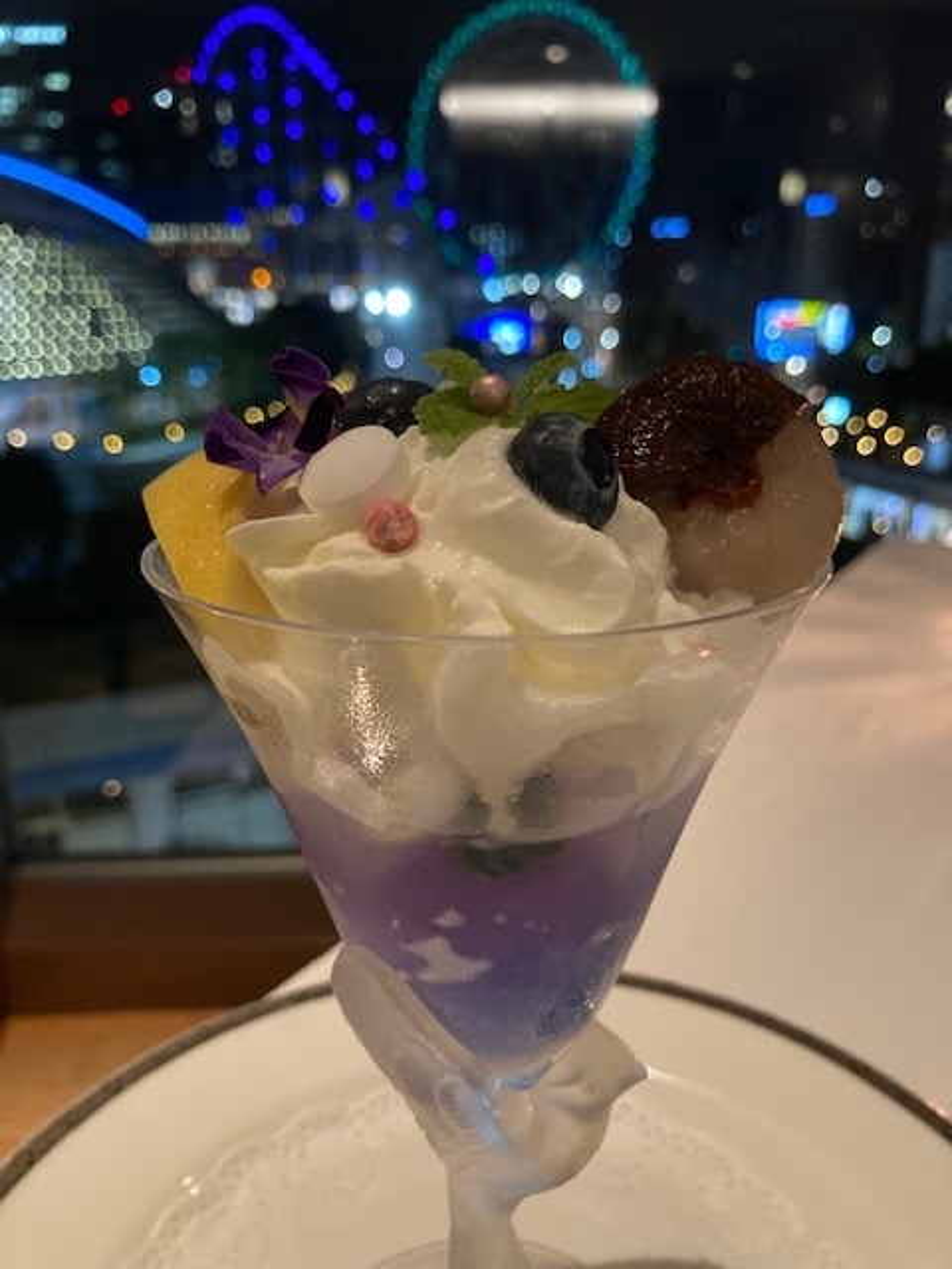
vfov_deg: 63.4
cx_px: 476
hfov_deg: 49.7
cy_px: 634
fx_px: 1027
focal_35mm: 28
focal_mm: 3.99
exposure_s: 1/25
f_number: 1.8
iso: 500
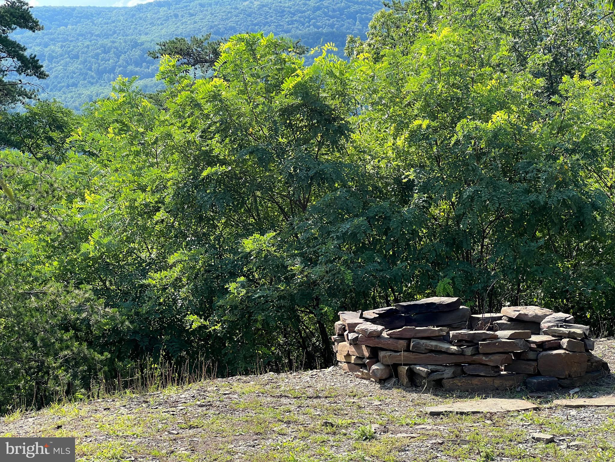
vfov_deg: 19.1
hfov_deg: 25.3
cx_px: 308
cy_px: 231
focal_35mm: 77
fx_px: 1368
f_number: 2.8
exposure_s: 1/181
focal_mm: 9
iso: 32
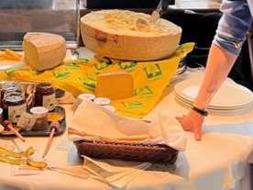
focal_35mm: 64
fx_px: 468
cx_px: 62
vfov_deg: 21.6
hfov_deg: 29.8
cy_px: -24
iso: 80
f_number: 1.5
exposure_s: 1/50
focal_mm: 5.7
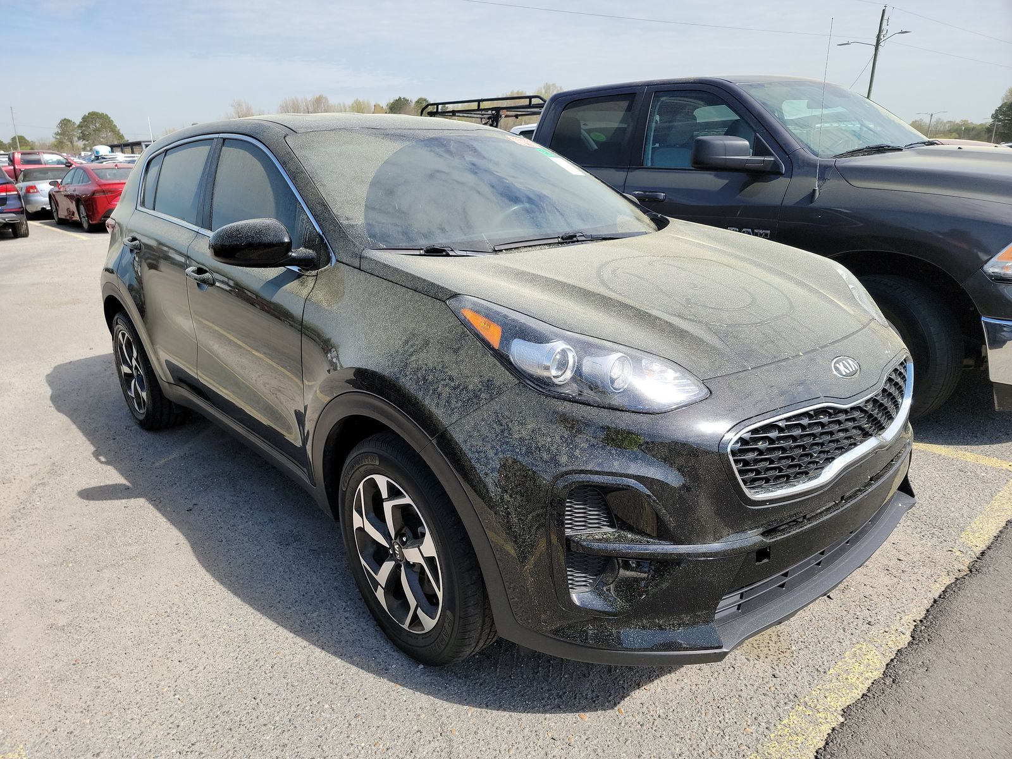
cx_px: 506
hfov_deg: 71.6
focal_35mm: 24
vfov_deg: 56.8
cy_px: 380
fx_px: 702
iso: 50
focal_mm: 6.7
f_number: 1.8
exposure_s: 1/695
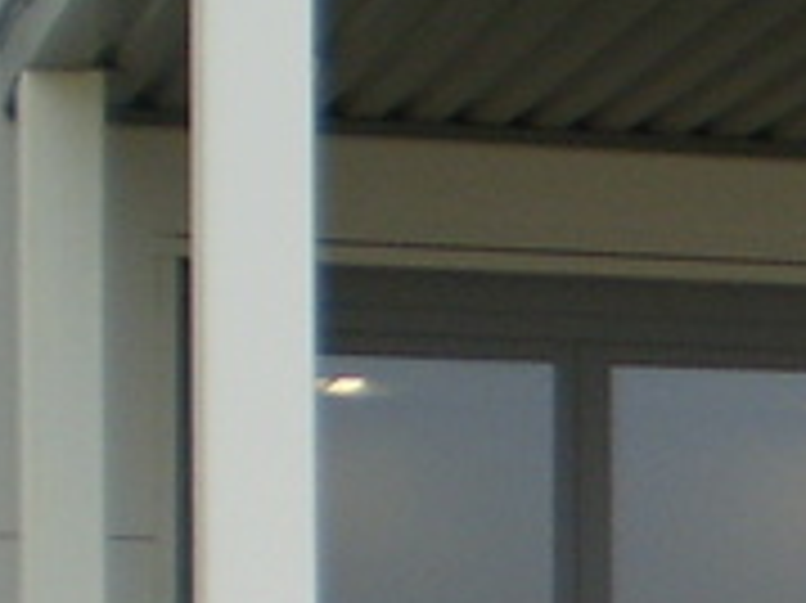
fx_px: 4793
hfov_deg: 8.8
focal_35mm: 206
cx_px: 1828
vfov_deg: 7.1
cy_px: 986
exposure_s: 1/320
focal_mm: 6.3
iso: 64
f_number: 3.1
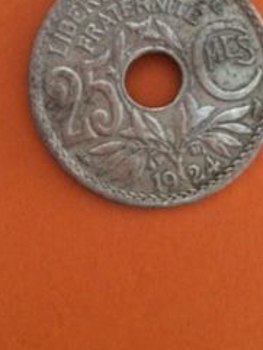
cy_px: -33
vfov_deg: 23.8
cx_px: 122
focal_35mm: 77
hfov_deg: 19.2
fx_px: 779
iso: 250
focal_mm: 4.15
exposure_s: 1/15
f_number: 2.2
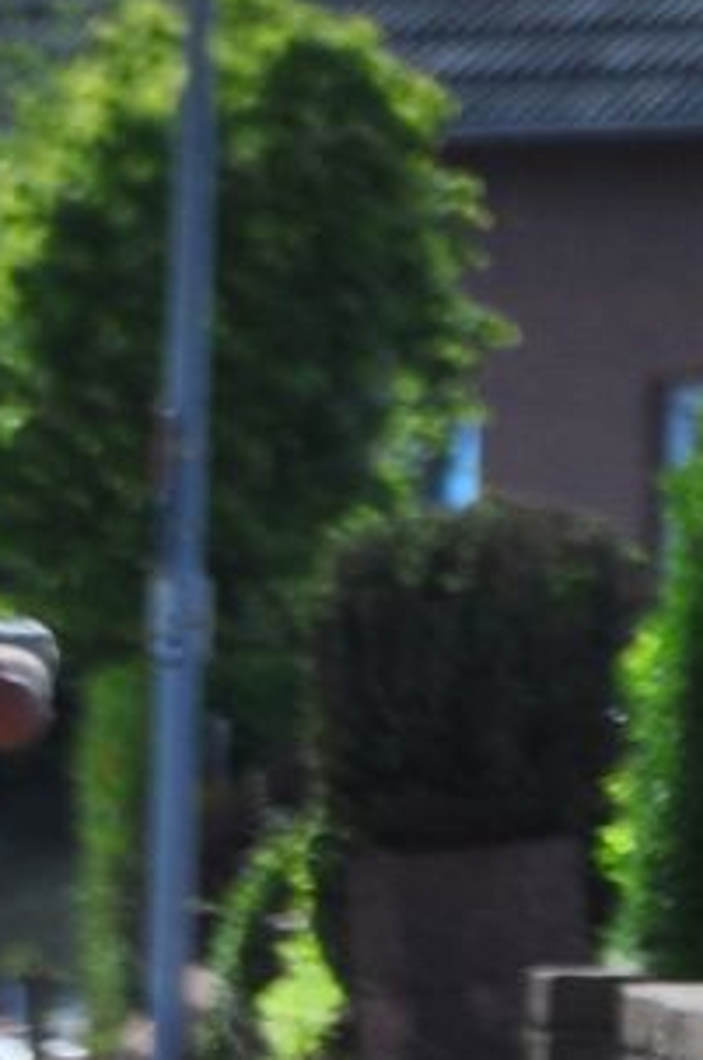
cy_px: 3105
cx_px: -881
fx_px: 29484
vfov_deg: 2.0
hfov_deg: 1.4
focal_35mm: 1003
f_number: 5.6
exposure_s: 1/200
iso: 200
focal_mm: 105
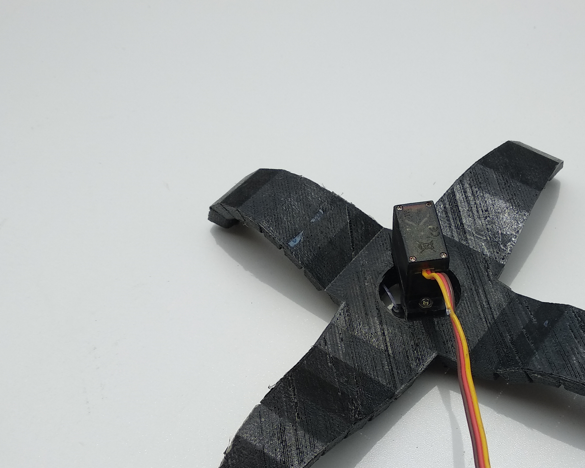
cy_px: 323
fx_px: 727
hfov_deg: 43.3
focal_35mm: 42
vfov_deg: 35.2
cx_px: 380
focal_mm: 3.81
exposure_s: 1/1594
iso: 100
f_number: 2.2
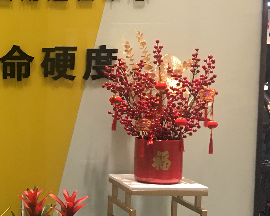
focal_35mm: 88
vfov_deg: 17.4
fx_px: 703
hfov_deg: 19.8
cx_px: -90
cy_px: 133
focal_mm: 4.15
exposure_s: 1/17
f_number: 2.2
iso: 80
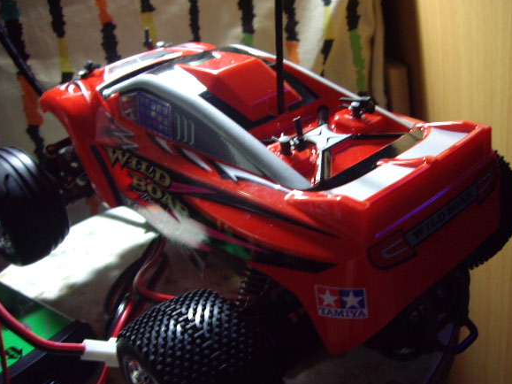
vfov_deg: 34.3
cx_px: 280
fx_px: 621
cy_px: 205
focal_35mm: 42
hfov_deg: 44.7
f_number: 2.7
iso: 200
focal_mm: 6.2
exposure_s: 1/4
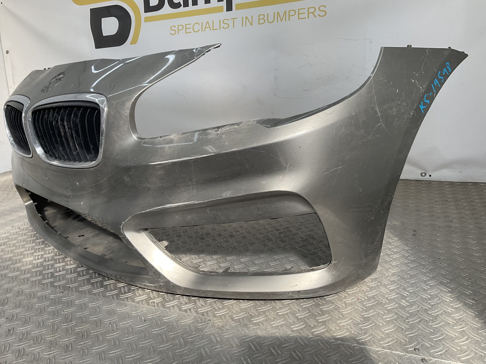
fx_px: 407
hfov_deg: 61.7
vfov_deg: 48.2
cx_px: 243
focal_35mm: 29
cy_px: 182
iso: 16
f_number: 1.8
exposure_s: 1/372
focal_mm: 3
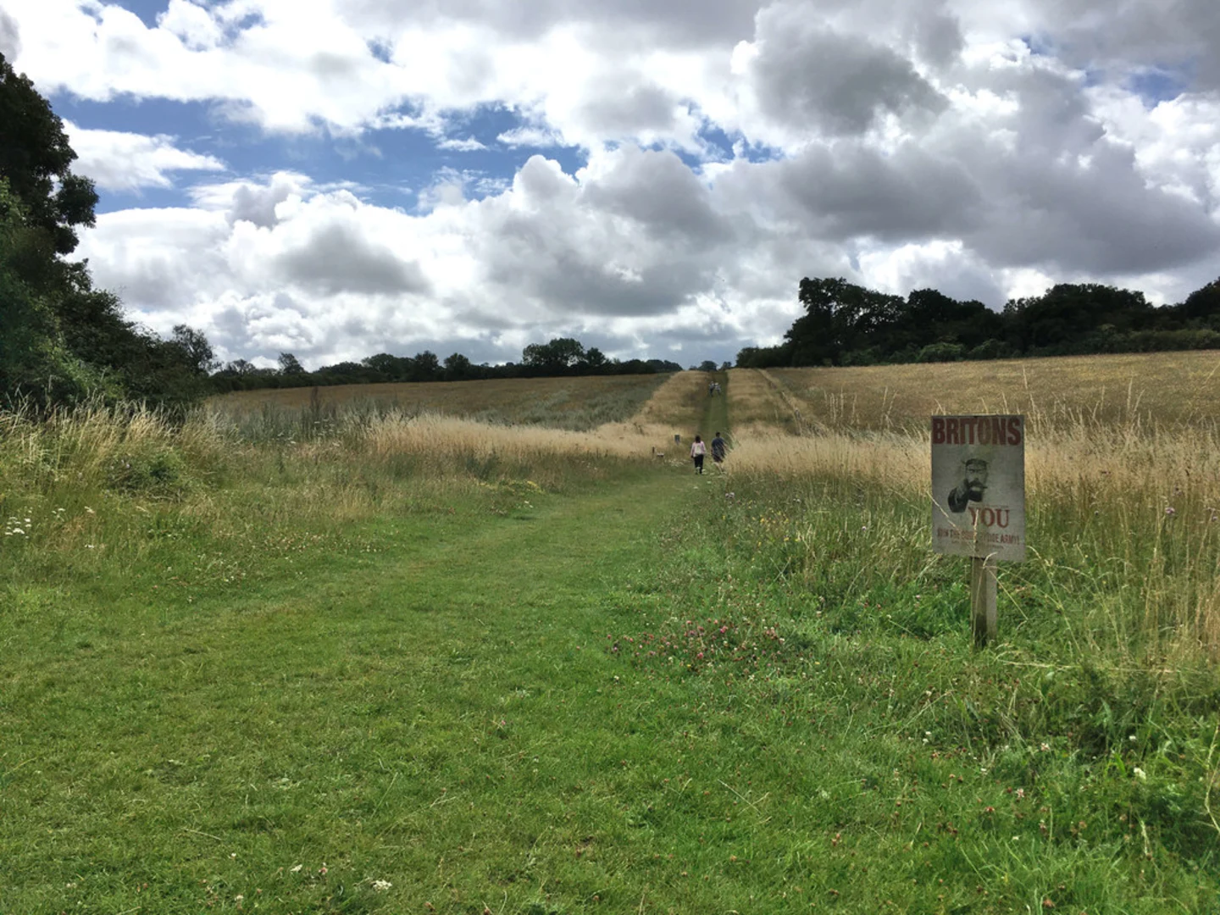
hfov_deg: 61.7
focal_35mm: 29
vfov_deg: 48.2
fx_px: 1022
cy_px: 458
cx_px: 610
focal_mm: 4.15
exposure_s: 1/3497
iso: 25
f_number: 2.2
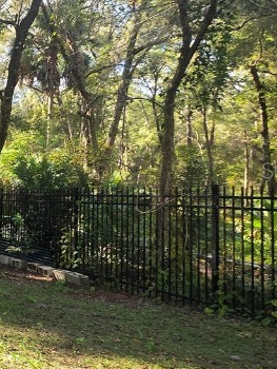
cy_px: 170
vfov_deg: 48.9
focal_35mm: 38
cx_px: -178
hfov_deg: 24.6
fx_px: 405
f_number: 2.2
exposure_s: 1/132
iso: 50
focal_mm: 2.2
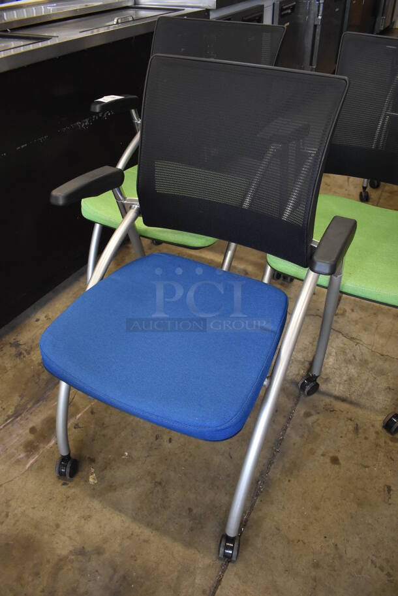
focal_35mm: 27
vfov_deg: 67.3
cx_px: 199
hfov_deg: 48.0
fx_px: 447
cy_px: 298
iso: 2200
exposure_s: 1/125
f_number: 3.5
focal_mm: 18
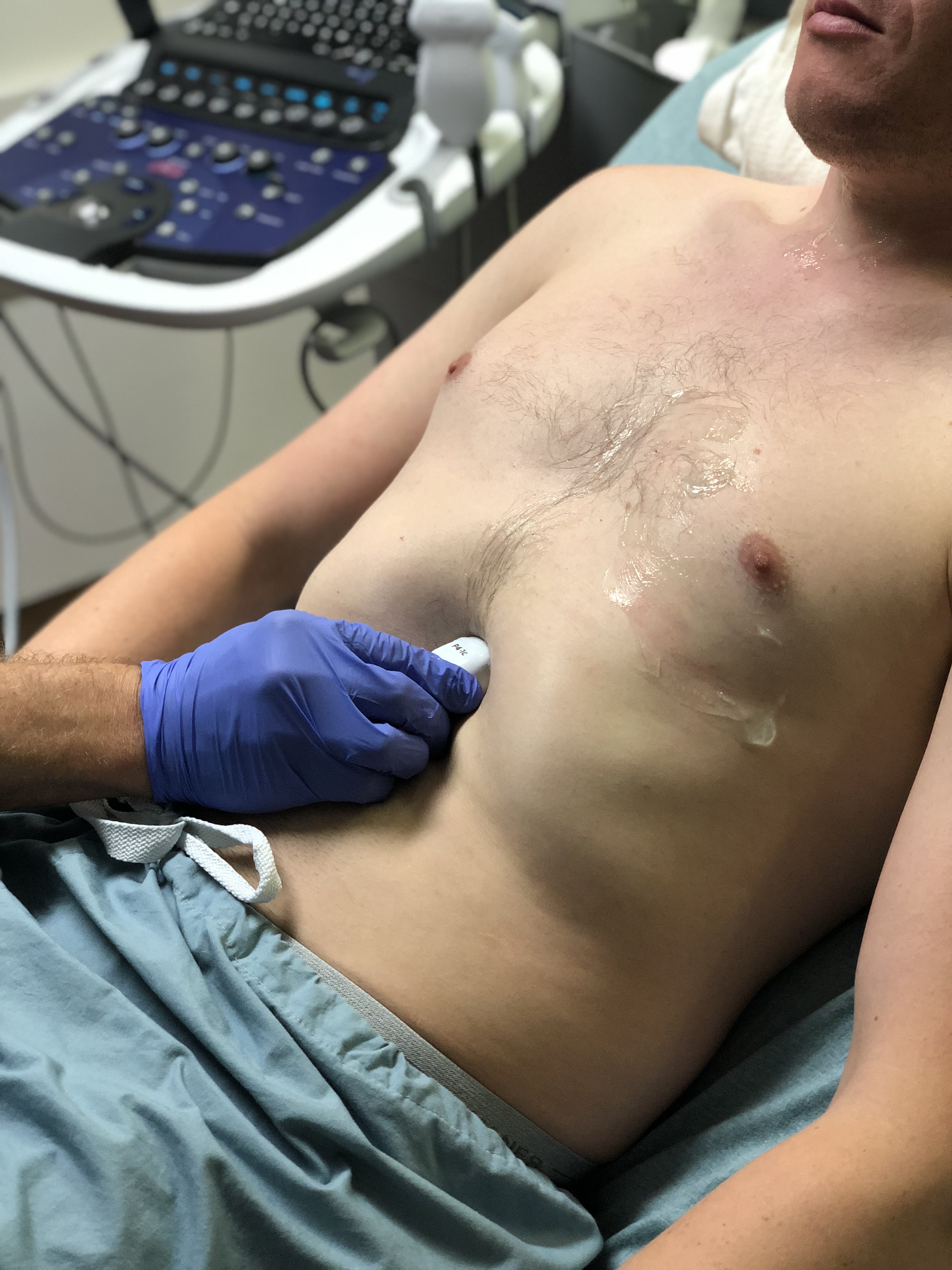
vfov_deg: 36.8
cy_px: 635
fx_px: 1907
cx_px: 476
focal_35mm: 52
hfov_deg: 28.0
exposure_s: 1/55
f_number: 2.4
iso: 100
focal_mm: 6
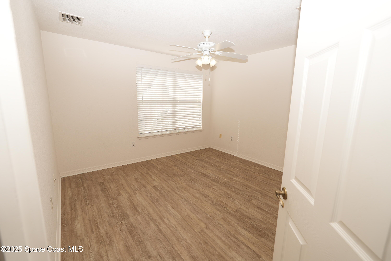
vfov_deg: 73.7
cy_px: 130
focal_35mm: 16
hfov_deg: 96.7
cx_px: 196
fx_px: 174
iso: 100
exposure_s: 1/125
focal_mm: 16
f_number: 5.6
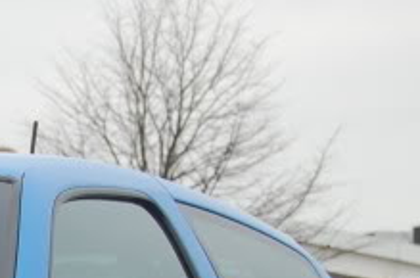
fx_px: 3923
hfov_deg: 6.0
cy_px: 544
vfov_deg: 4.0
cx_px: -314
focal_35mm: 337
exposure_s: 1/125
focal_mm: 48
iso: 250
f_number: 5.6
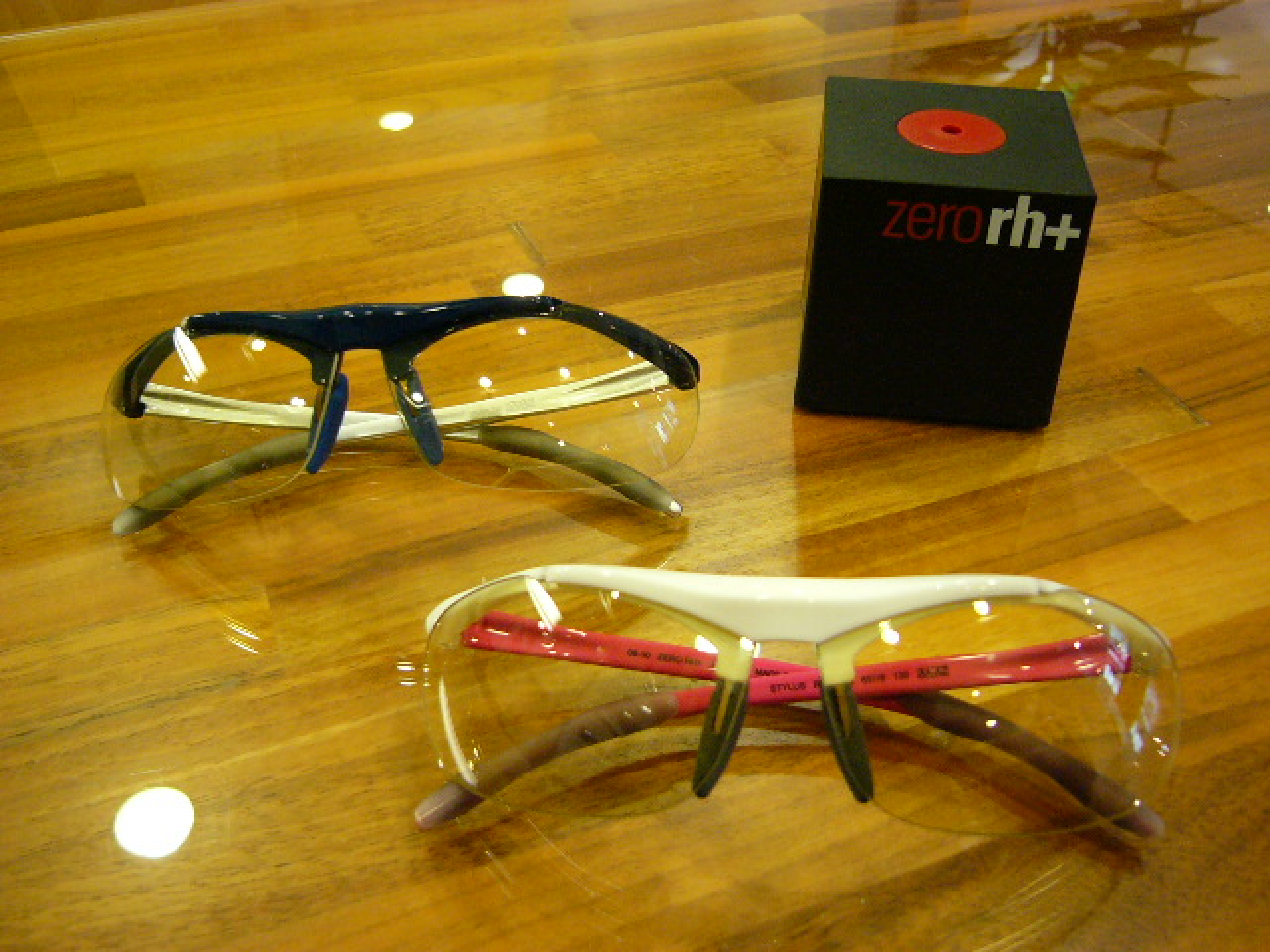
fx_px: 1284
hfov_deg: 52.6
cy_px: 476
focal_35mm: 35
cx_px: 635
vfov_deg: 40.7
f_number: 2.8
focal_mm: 5.8
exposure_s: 1/25
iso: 200
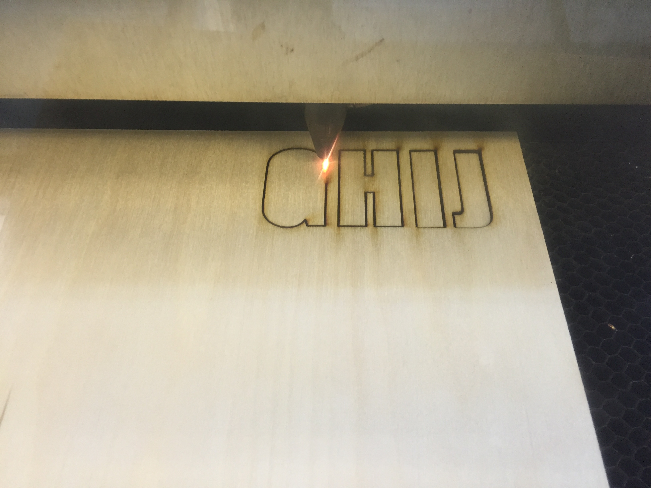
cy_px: 244
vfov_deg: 48.2
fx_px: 545
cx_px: 326
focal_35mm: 29
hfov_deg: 61.7
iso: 160
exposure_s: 1/33
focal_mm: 4.15
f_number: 2.2
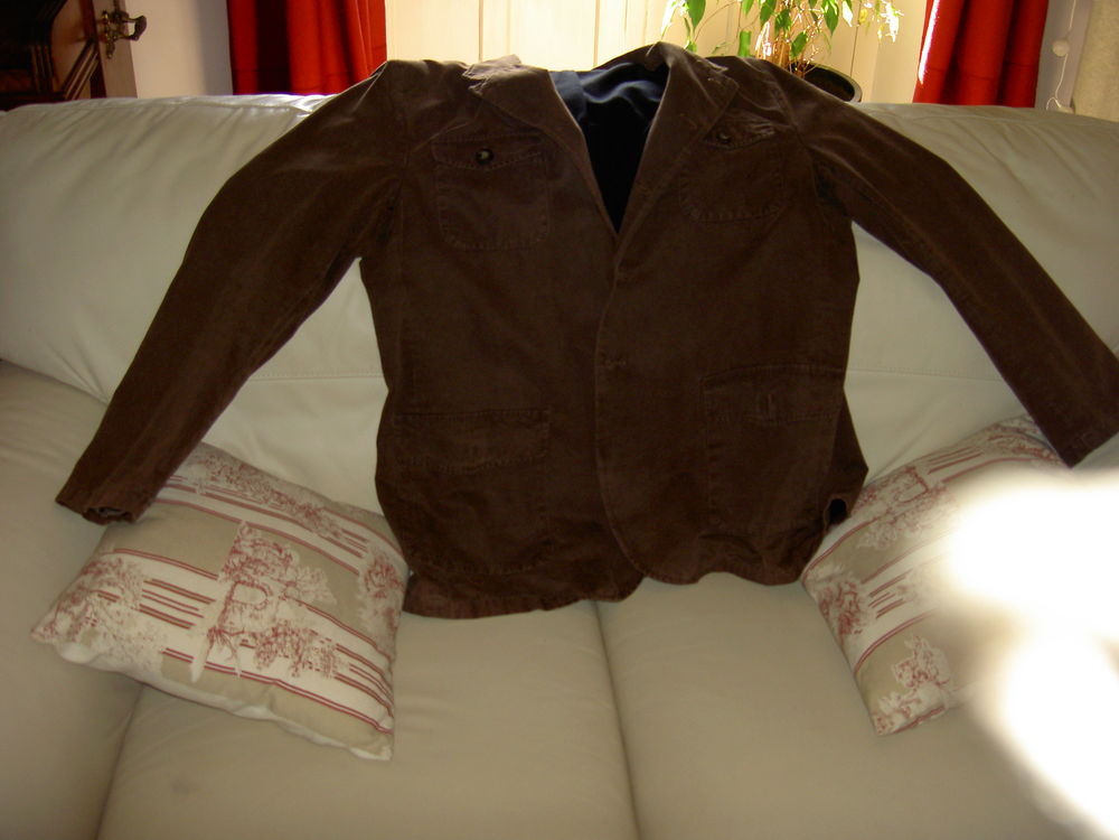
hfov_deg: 47.9
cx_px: 560
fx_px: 1261
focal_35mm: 39
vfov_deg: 36.8
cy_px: 420
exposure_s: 1/60
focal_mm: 8
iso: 100
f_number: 2.8
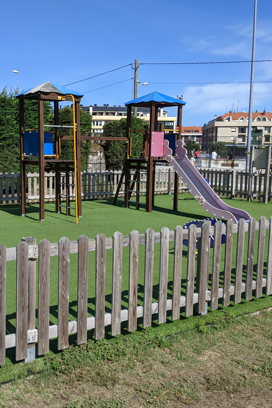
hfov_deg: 34.7
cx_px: 88
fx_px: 431
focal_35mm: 38
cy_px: 202
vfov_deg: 50.7
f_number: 1.8
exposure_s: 1/3356
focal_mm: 4.44
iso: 61
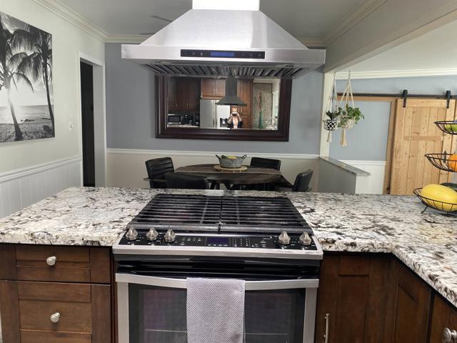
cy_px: 172
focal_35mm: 26
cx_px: 228
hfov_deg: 67.3
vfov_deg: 53.1
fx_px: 343
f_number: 1.8
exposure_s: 1/116
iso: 125
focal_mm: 4.25
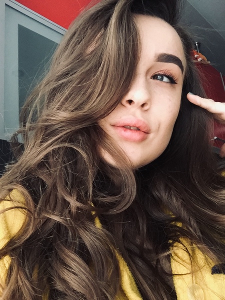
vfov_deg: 58.4
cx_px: 112
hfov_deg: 45.4
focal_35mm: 31
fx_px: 269
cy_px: 150
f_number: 2.2
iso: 200
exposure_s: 1/33
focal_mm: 2.65
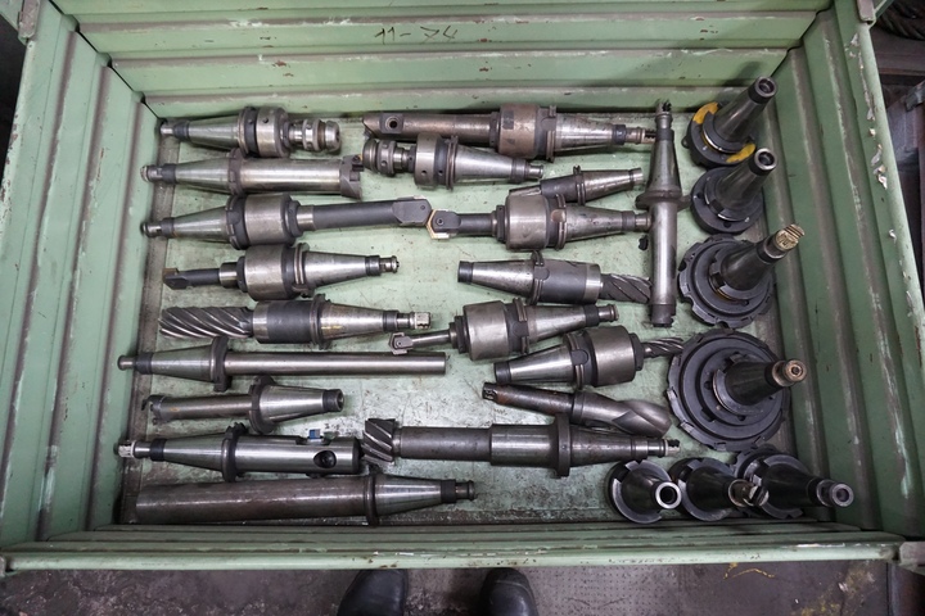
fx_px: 617
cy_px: 308
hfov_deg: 73.7
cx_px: 462
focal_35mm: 24
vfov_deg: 53.1
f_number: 3.5
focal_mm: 16
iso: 3200
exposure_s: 1/40
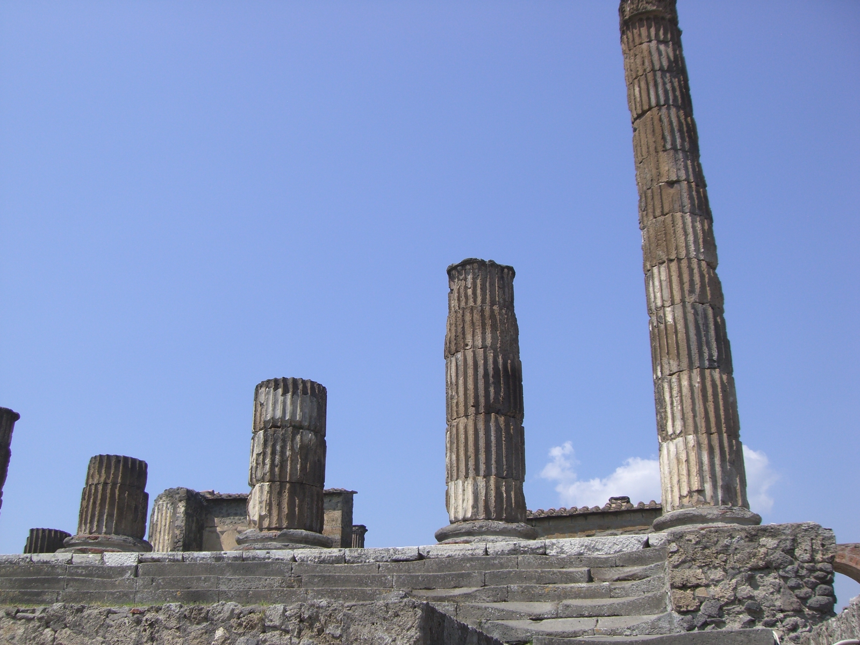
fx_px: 944
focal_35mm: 38
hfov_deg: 49.0
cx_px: 430
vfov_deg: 37.7
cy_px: 322
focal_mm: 6.2
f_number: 4.3
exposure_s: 1/640
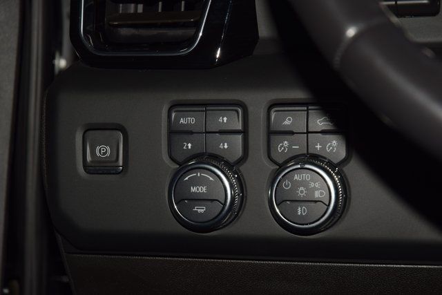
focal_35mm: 105
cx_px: 221
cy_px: 148
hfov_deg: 19.5
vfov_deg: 13.0
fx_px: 1289
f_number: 8
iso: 100
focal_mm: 70
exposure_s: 1/125
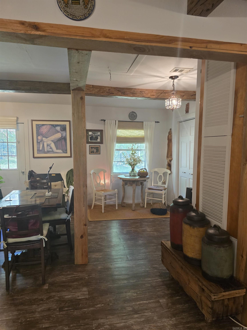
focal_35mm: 23
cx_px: 124
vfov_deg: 73.9
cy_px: 165
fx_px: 219
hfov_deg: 58.9
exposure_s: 1/120
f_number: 1.7
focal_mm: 6.3
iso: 400
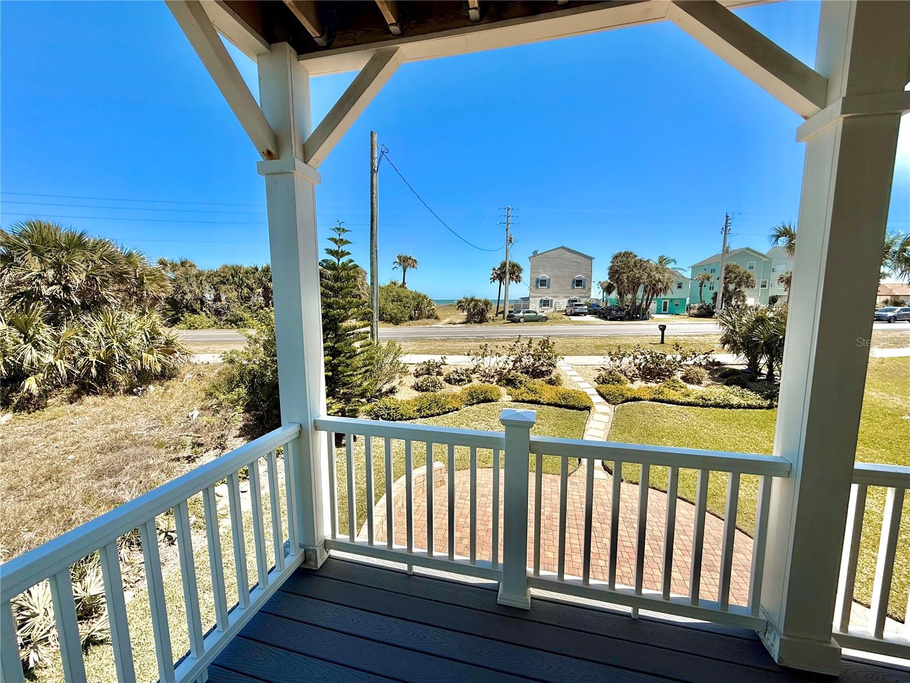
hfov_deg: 102.1
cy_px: 342
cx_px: 455
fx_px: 368
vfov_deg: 85.7
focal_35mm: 14
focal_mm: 2.22
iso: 50
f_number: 2.2
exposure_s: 1/2092
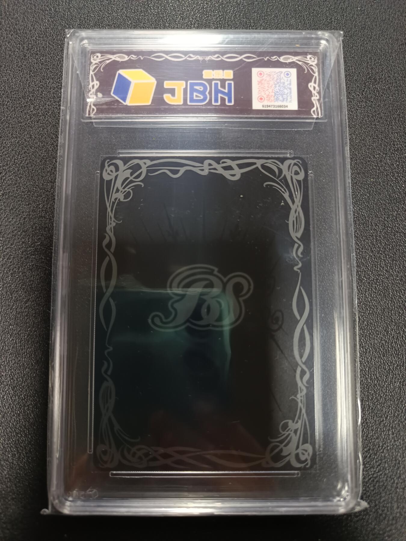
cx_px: 203
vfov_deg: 71.6
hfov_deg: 56.8
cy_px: 270
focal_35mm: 24
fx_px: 375
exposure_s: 1/50
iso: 1090
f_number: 1.7
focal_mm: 5.31
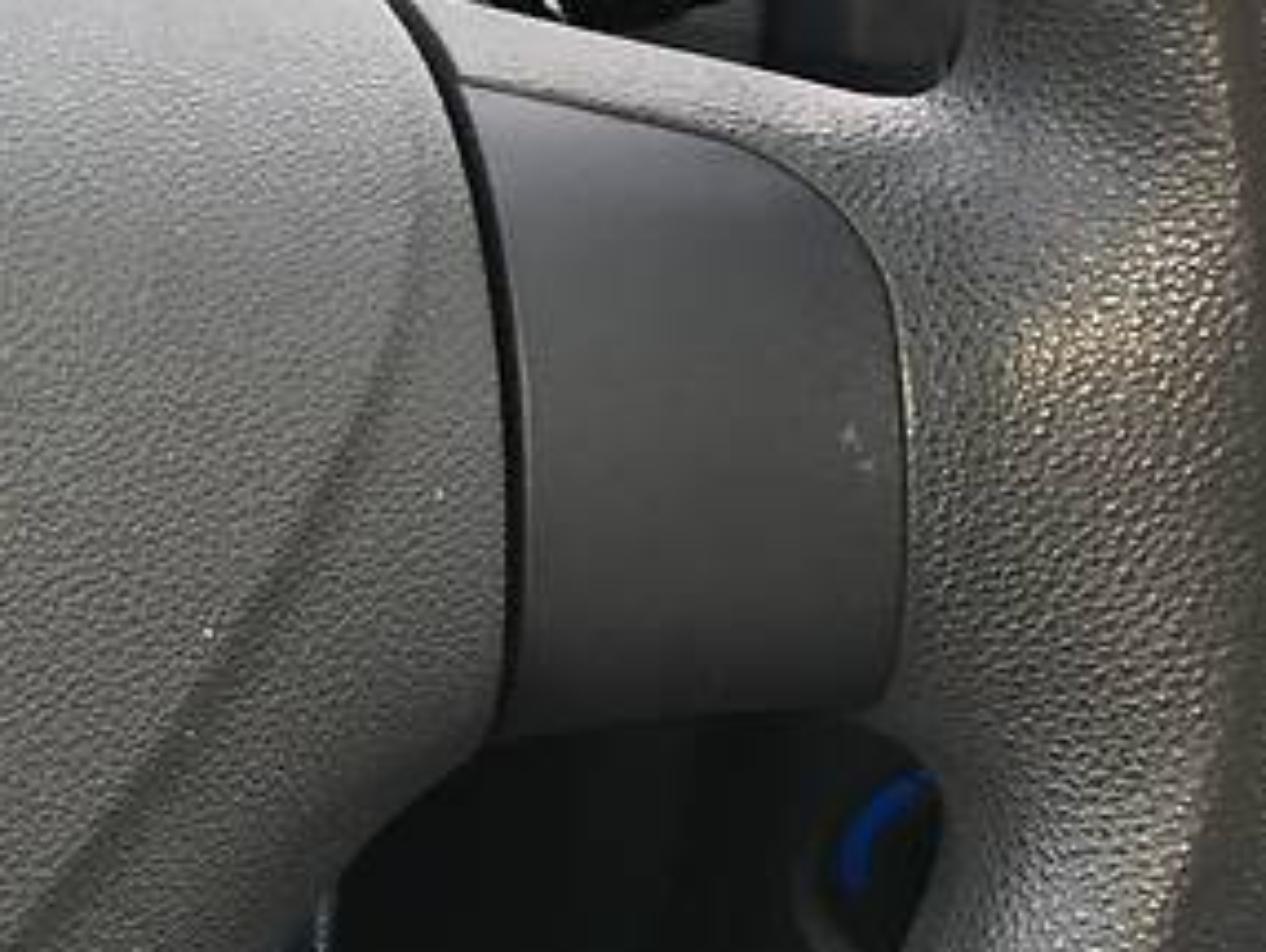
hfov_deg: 21.3
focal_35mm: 81
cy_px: -27
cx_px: -474
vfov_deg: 17.7
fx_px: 2965
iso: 32
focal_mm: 4.2
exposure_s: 1/33
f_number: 2.2
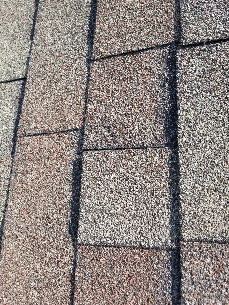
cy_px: 148
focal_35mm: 27
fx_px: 238
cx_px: 113
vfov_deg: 65.3
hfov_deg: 51.4
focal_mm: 4.3
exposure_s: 1/944
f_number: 1.7
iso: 50
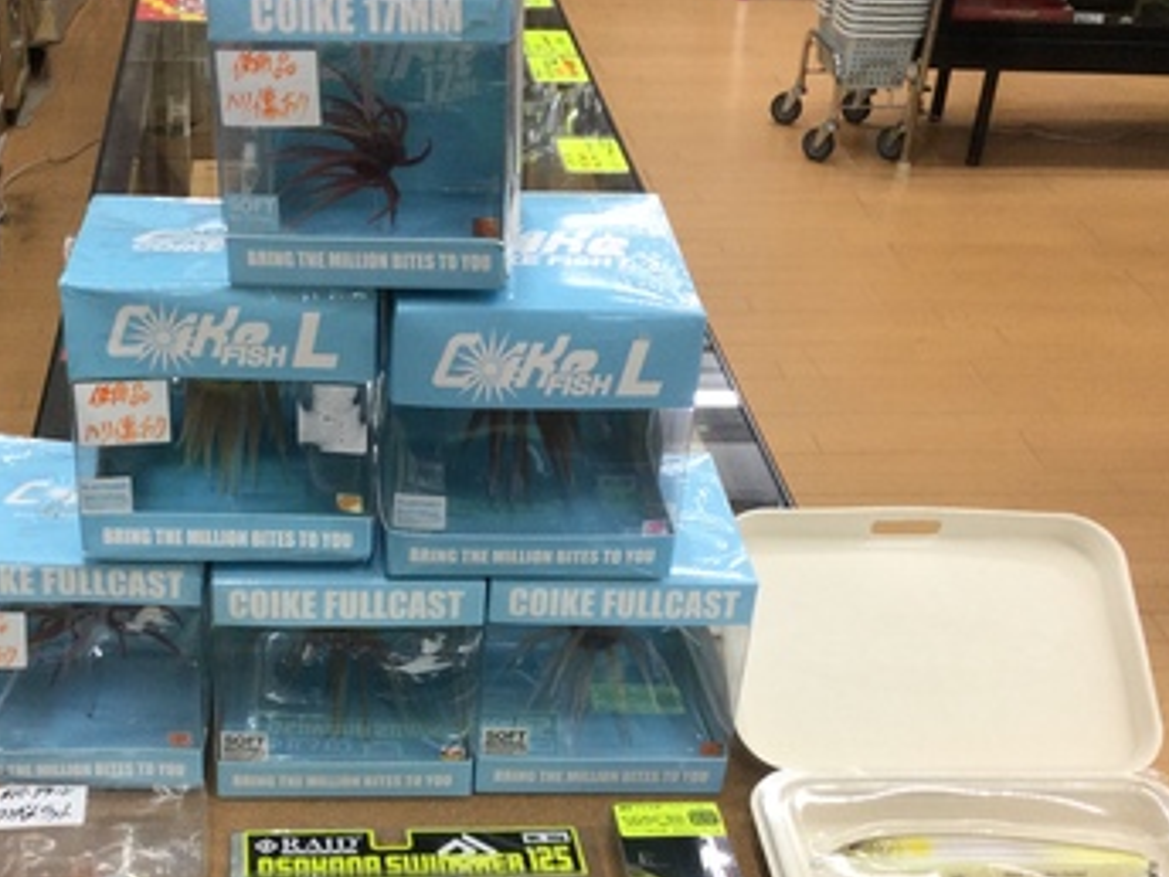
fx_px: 1824
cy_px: 663
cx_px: 408
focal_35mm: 54
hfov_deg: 35.3
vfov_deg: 26.7
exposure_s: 1/40
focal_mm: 3.3
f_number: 2.4
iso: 32
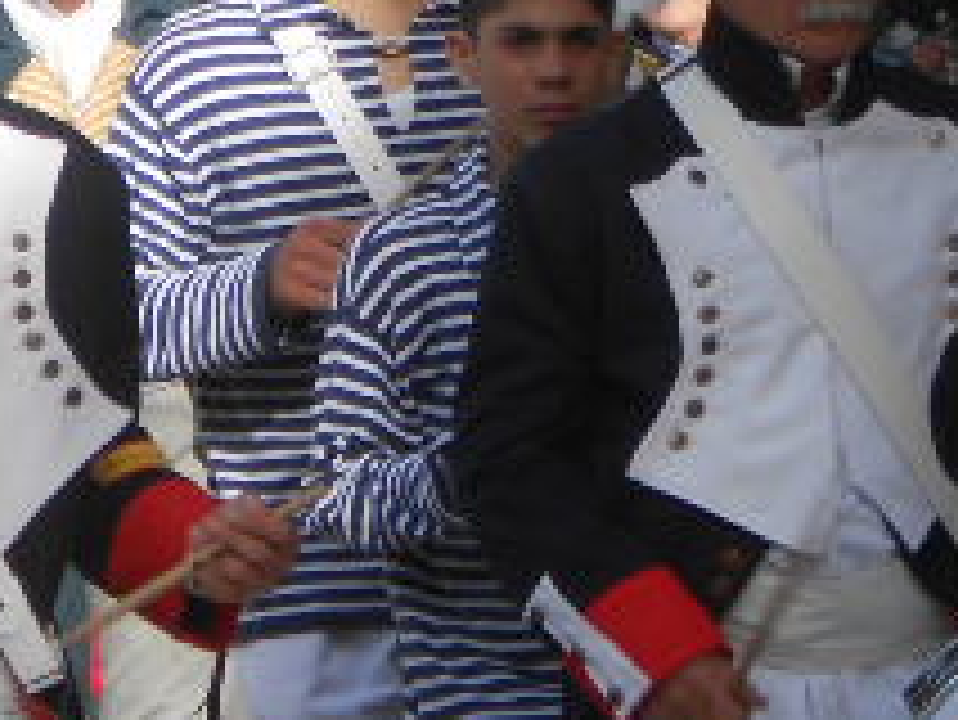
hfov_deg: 5.1
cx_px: 121
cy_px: 248
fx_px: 10799
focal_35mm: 390
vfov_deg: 3.8
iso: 80
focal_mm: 23
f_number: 6.5
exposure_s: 1/160
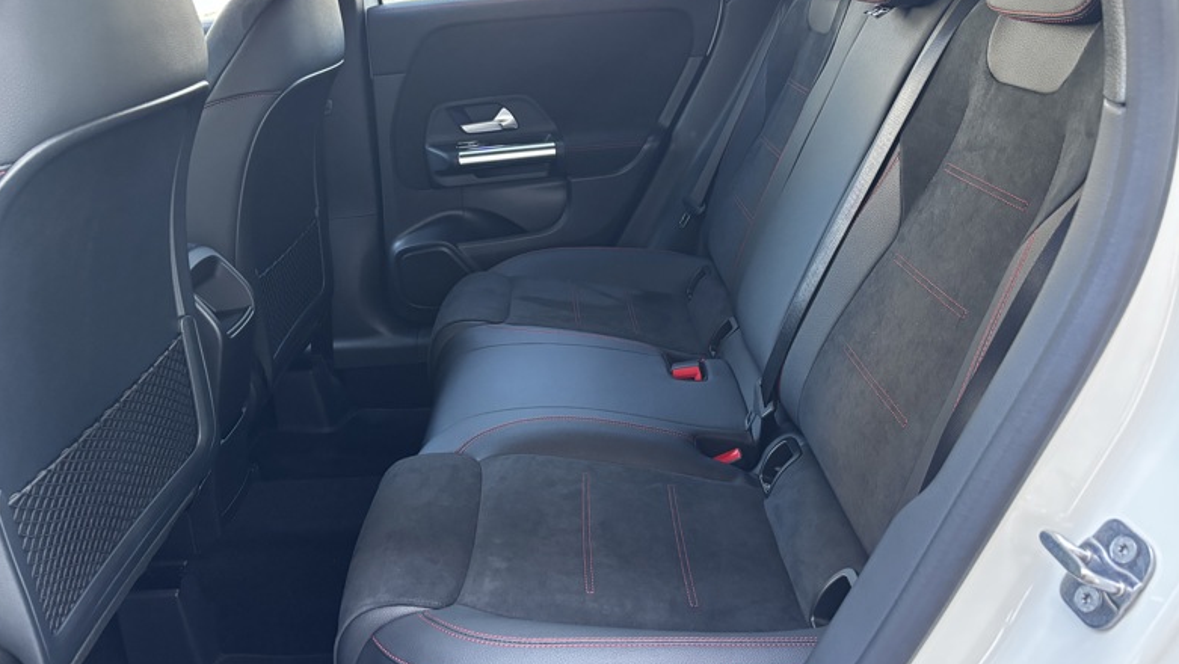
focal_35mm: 29
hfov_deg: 66.0
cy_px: 309
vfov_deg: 40.2
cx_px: 599
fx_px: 907
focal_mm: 5.96
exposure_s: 1/60
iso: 320
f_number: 1.6
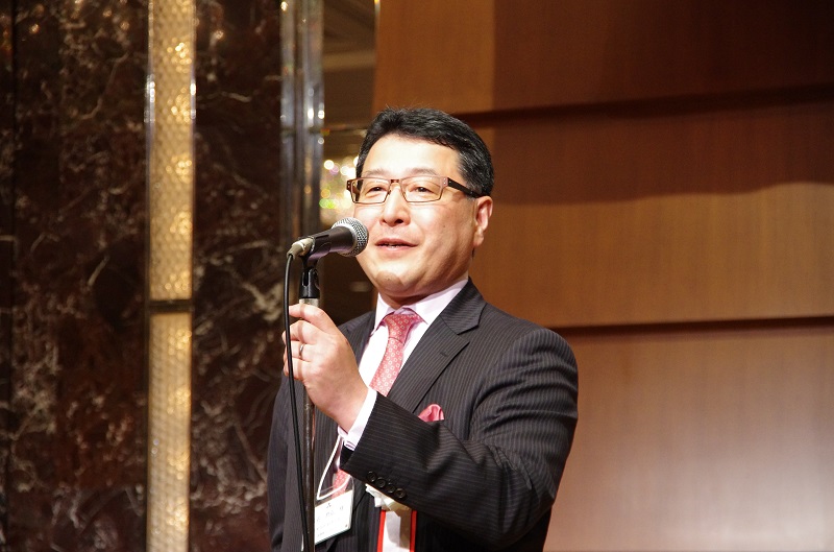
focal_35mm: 117
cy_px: 276
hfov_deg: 17.5
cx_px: 417
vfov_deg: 11.6
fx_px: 2704
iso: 3200
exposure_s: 1/125
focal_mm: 78
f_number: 5.6
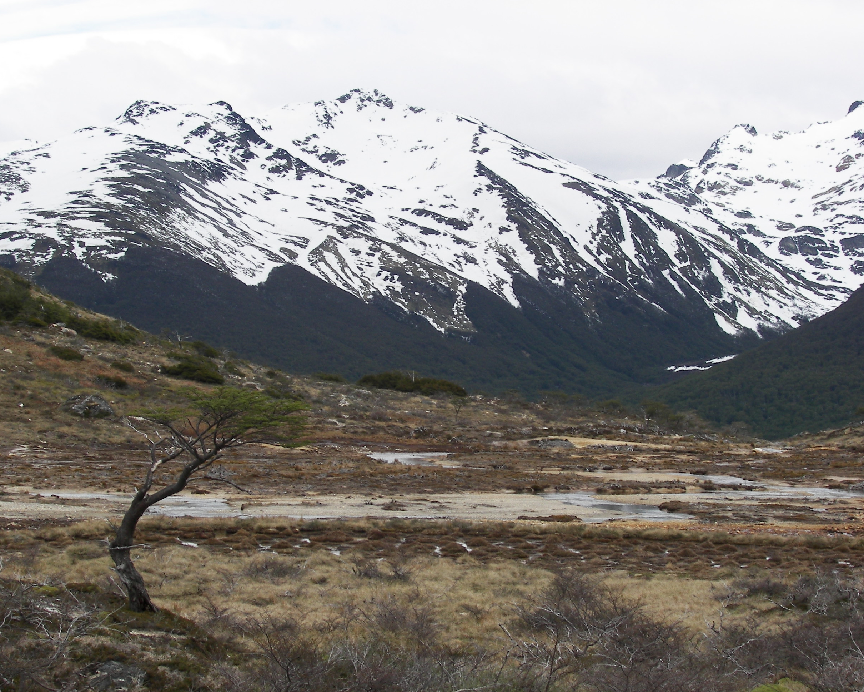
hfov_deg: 20.8
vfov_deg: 16.7
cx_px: 418
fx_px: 2353
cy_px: 345
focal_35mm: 92
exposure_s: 1/400
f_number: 4
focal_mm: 14.5
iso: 50
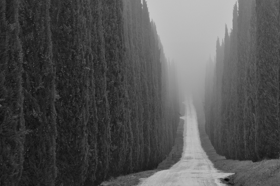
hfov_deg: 16.3
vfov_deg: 11.0
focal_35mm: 125
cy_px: 110
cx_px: 191
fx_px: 972
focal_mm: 56
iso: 500
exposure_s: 1/60
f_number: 8
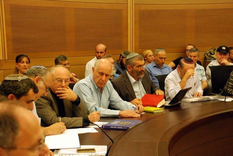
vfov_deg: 18.3
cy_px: 78
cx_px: 116
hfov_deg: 26.9
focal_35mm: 75
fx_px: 486
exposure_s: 1/30
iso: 1250
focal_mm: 50
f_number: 5
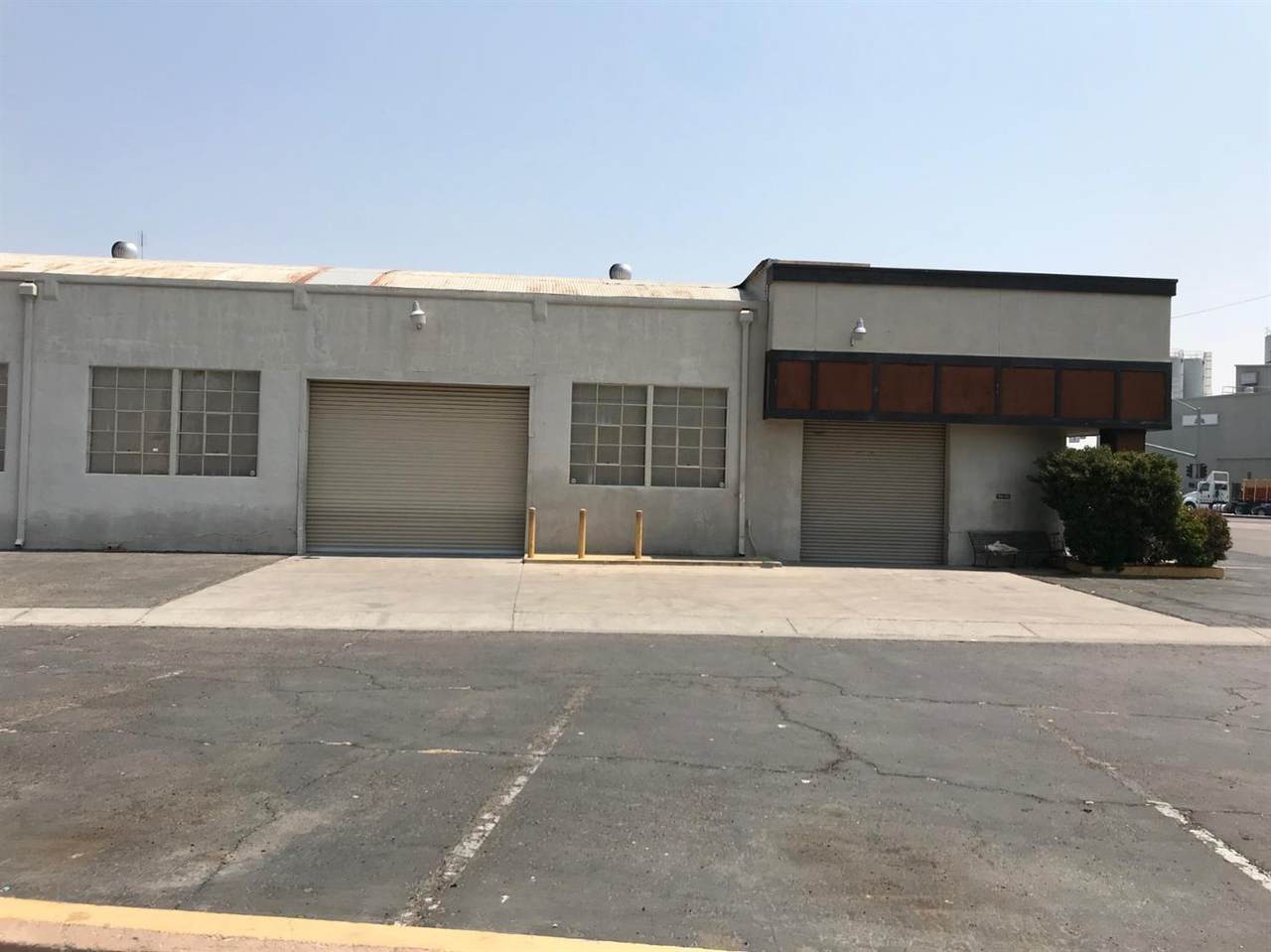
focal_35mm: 28
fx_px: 1028
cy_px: 476
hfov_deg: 63.5
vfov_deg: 49.7
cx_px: 636
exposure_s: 1/3546
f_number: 1.8
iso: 20
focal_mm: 3.99
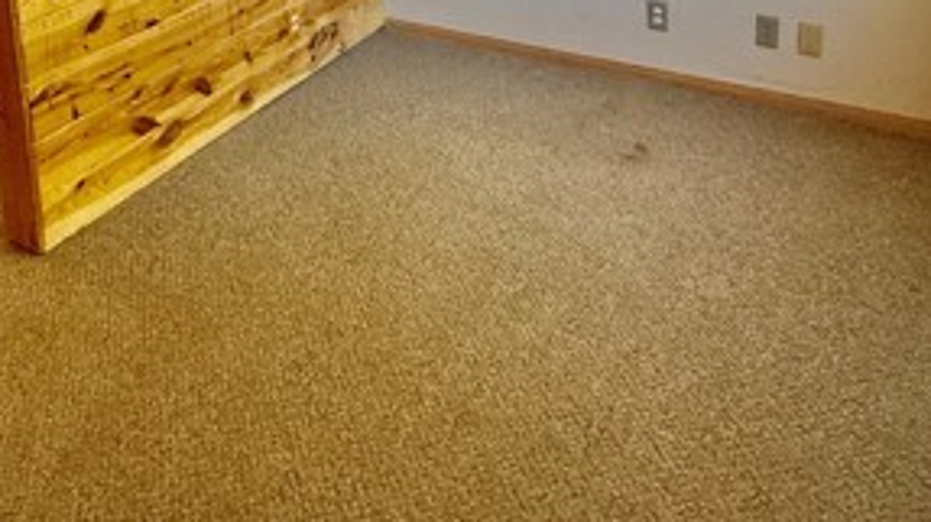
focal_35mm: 34
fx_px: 839
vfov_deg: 28.6
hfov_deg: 57.6
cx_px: 373
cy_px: -149
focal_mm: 2.22
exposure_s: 1/99
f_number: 2.2
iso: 200
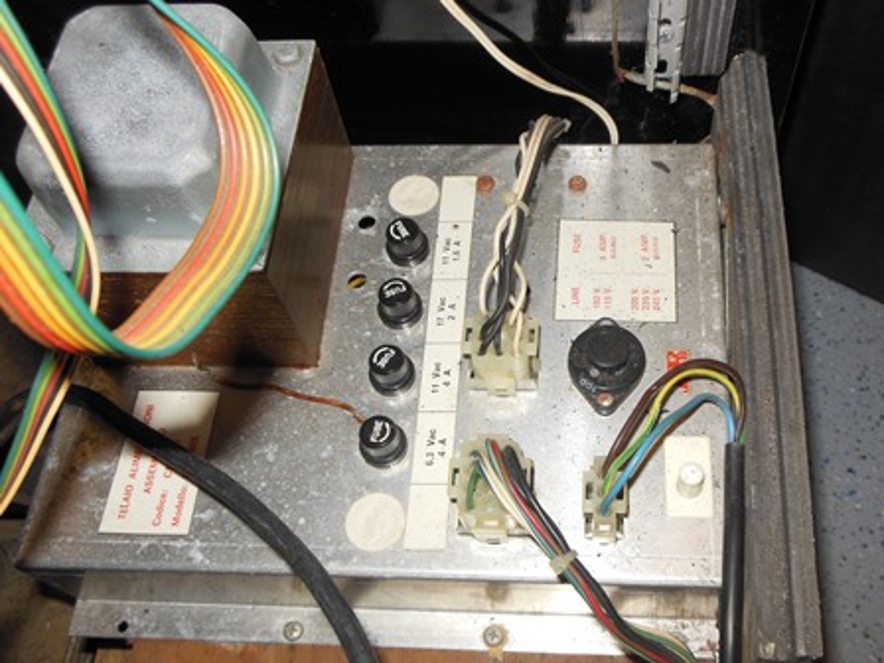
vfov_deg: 48.2
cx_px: 442
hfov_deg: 61.7
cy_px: 332
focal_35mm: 29
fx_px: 741
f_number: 3.3
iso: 125
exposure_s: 1/25
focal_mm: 5.2
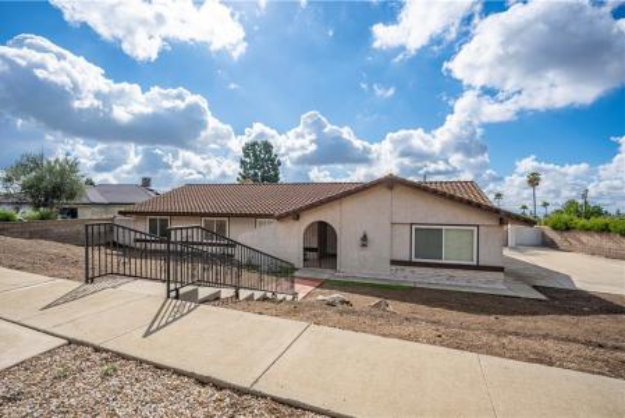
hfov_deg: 90.0
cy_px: 209
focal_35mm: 18
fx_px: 313
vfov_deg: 67.5
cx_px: 312
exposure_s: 1/2500
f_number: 5
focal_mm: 18
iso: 200
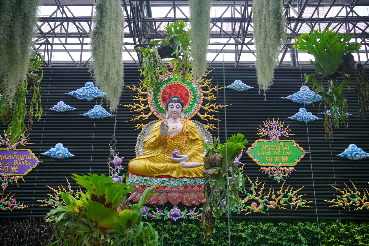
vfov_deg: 37.9
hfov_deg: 54.4
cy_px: 123
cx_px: 184
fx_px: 359
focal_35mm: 35
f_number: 5
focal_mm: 35
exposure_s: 1/125
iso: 320
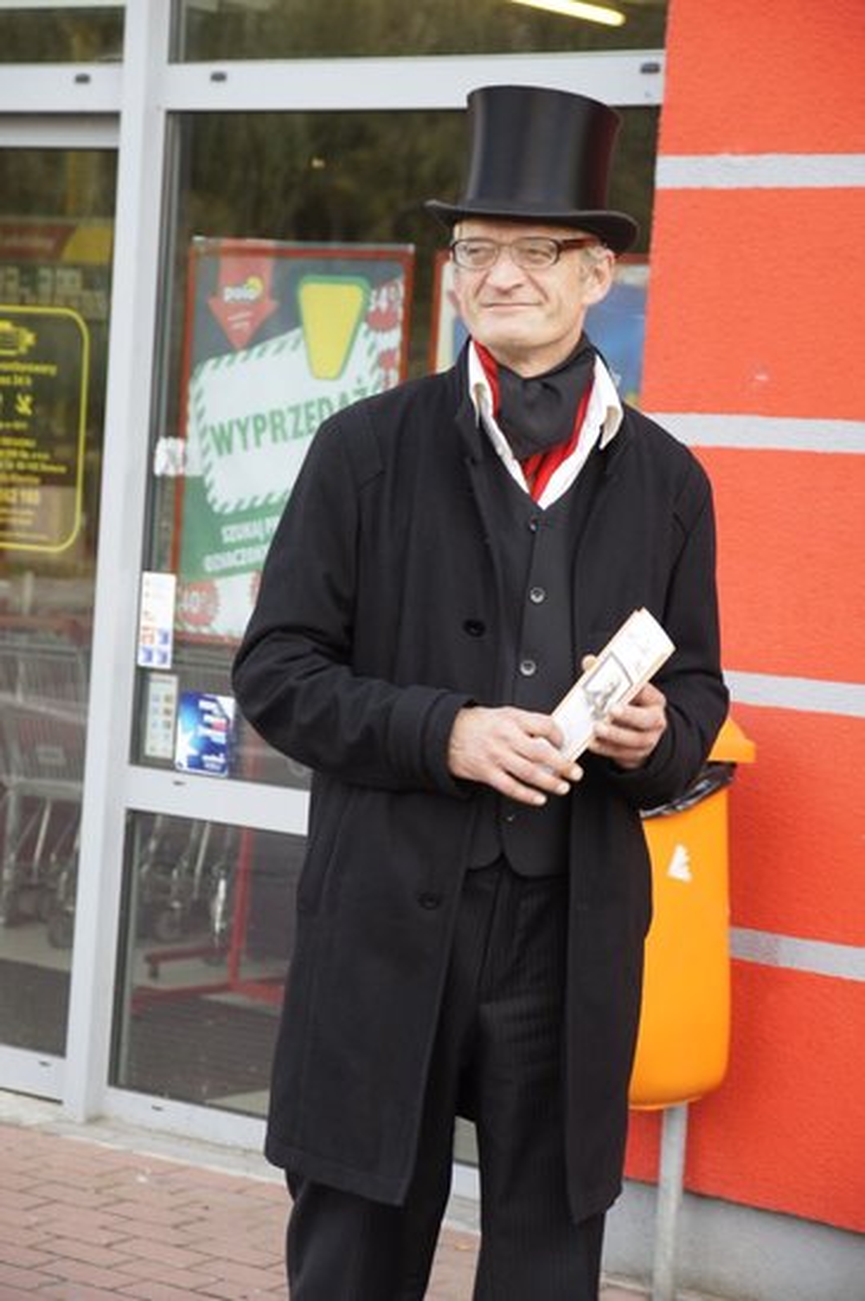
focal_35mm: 90
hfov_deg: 15.2
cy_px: 650
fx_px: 3250
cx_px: 432
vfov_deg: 22.6
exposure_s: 1/60
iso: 100
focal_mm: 60
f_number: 4
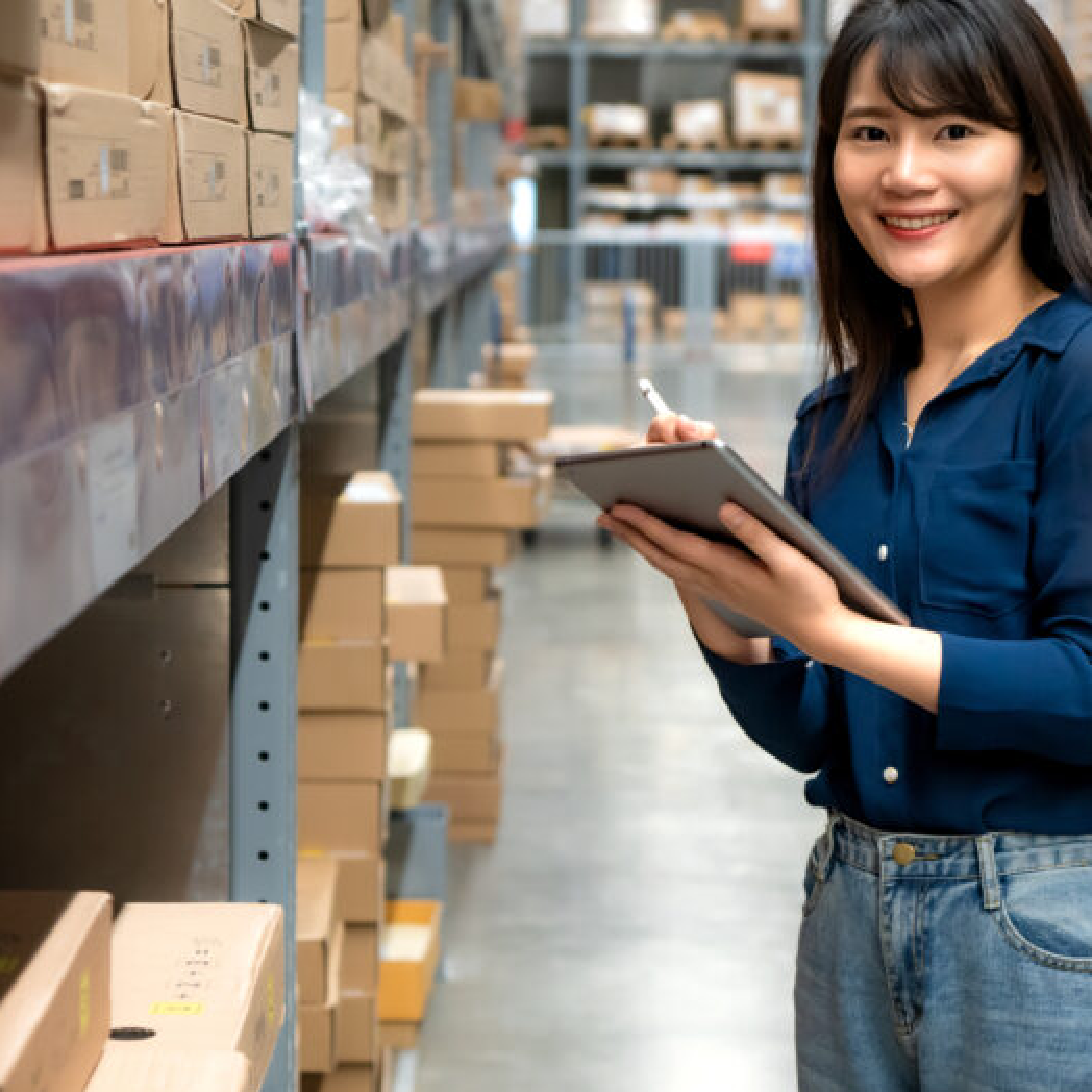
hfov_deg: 19.7
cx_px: 598
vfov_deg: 19.7
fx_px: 3141
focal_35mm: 88
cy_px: 428
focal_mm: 53
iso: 2000
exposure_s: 1/60
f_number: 4
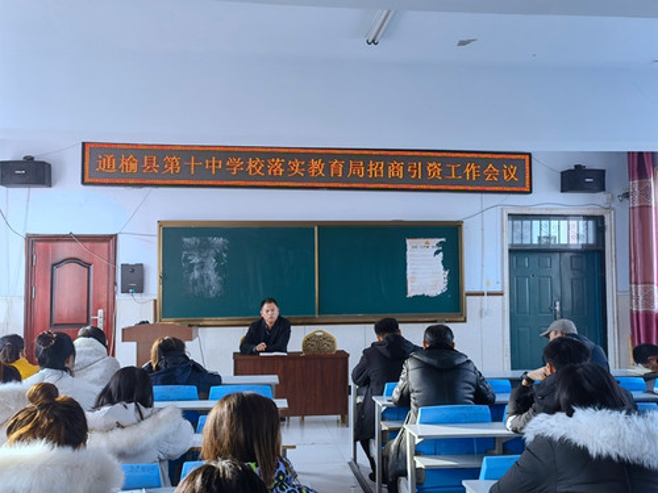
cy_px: 246
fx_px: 646
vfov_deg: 41.8
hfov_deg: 54.0
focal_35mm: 34
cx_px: 329
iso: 50
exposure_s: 1/176
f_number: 1.9
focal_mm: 6.67
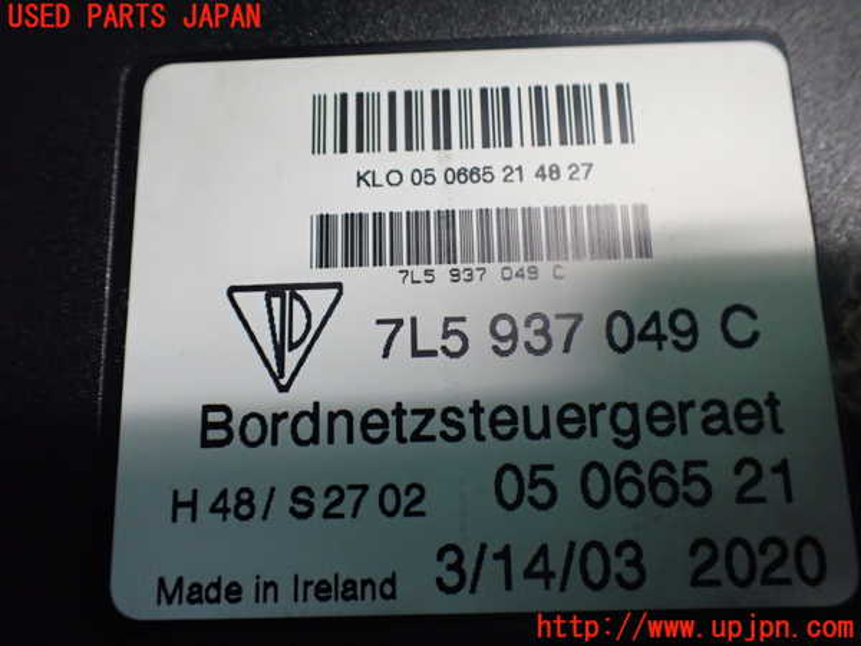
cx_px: 430
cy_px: 323
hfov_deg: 60.0
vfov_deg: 46.8
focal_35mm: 30
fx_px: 746
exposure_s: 1/125
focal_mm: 5.4
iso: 800
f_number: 2.3
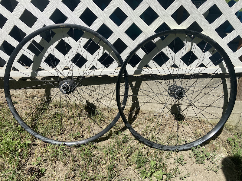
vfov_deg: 49.7
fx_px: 196
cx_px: 121
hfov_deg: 63.4
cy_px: 90
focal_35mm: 28
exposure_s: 1/3205
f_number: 1.8
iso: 25
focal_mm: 3.99
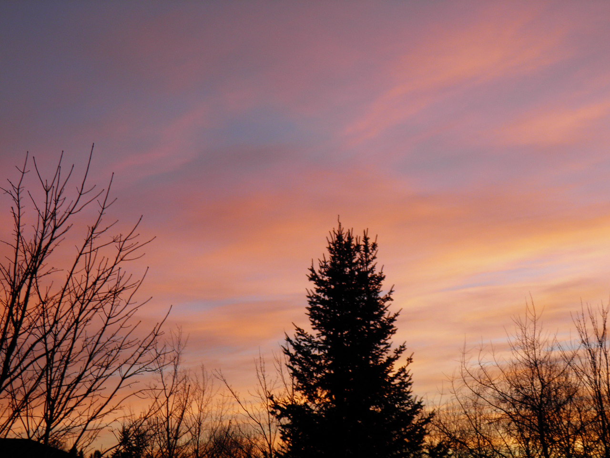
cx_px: 305
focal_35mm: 73
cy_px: 229
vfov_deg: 20.2
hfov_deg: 26.7
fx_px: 1286
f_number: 3.9
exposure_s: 1/50
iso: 50
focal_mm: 13.2
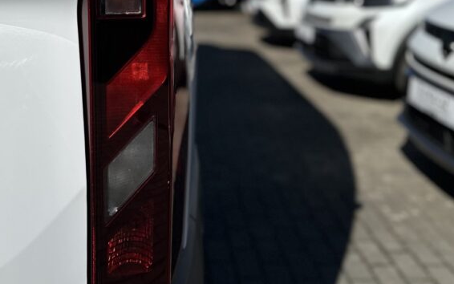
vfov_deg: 27.6
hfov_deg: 43.0
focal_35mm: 46
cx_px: 160
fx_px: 569
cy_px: 73
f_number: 1.78
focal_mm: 6.86
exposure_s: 1/12048
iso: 80
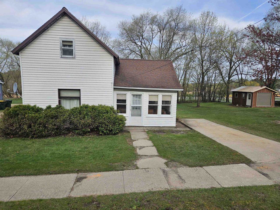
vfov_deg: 58.9
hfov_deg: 73.9
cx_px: 140
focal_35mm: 23
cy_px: 105
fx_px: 186
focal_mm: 5.4
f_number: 1.8
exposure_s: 1/1484
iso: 32
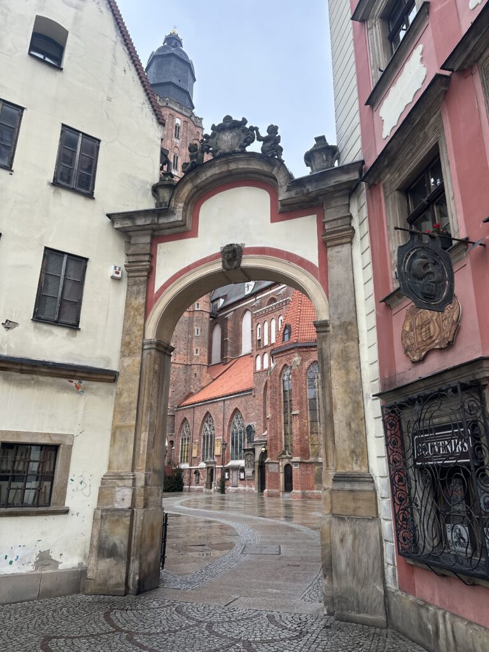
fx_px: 452
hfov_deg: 56.8
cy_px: 326
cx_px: 244
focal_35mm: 24
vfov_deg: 71.6
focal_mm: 6.86
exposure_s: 1/166
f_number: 1.78
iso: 80
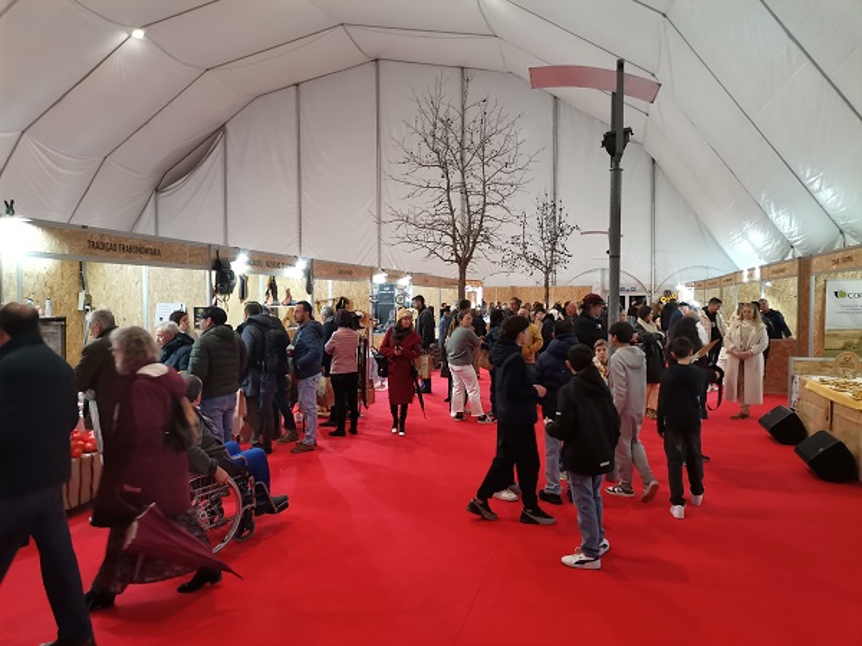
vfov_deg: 53.1
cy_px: 323
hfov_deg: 67.3
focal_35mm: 26
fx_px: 647
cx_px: 431
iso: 250
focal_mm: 4.75
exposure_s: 1/50
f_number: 1.8
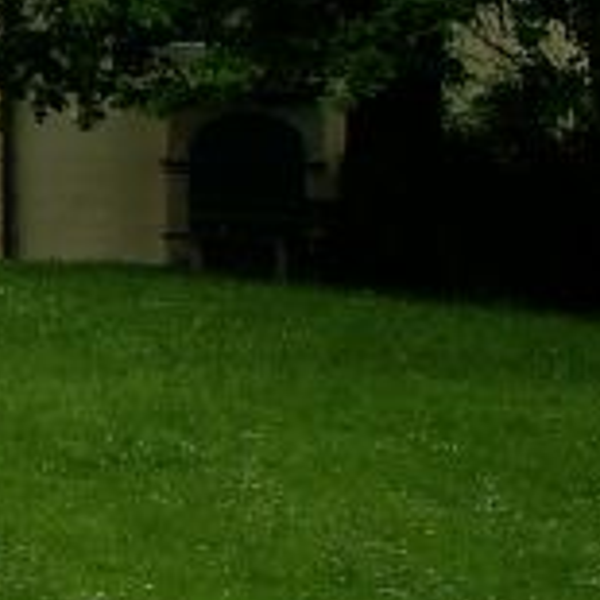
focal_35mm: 191
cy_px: -472
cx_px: -863
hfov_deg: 8.4
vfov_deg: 8.8
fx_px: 3746
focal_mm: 8.82
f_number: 4
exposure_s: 1/694
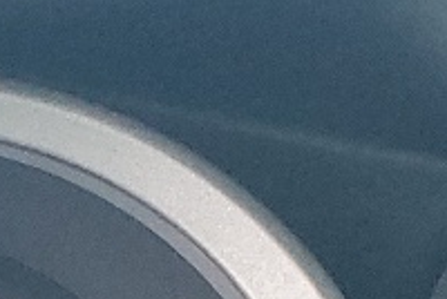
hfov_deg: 9.2
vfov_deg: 5.8
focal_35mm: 216
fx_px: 2686
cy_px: 1017
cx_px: -282
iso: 171
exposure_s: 1/60.2
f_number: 1.5
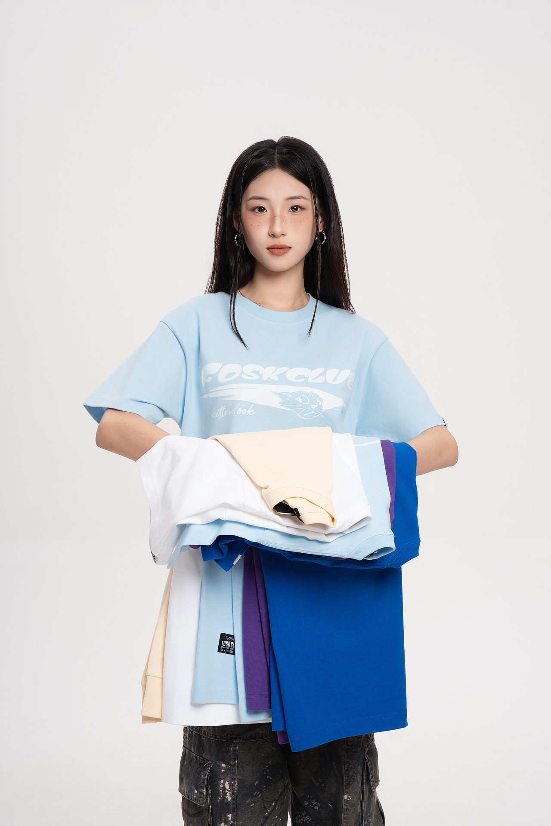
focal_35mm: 70
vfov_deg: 28.8
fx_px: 1607
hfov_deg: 19.5
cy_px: 413
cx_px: 276
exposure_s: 1/125
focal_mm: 70
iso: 200
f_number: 8
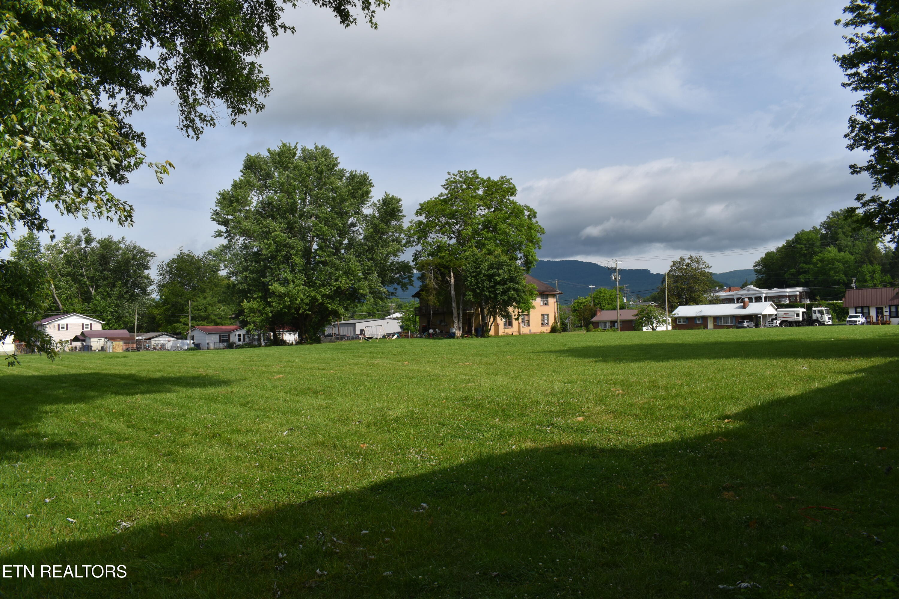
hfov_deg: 67.4
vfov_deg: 47.9
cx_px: 450
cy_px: 300
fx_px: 674
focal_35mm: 27
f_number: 9
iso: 100
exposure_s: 1/320
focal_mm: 18
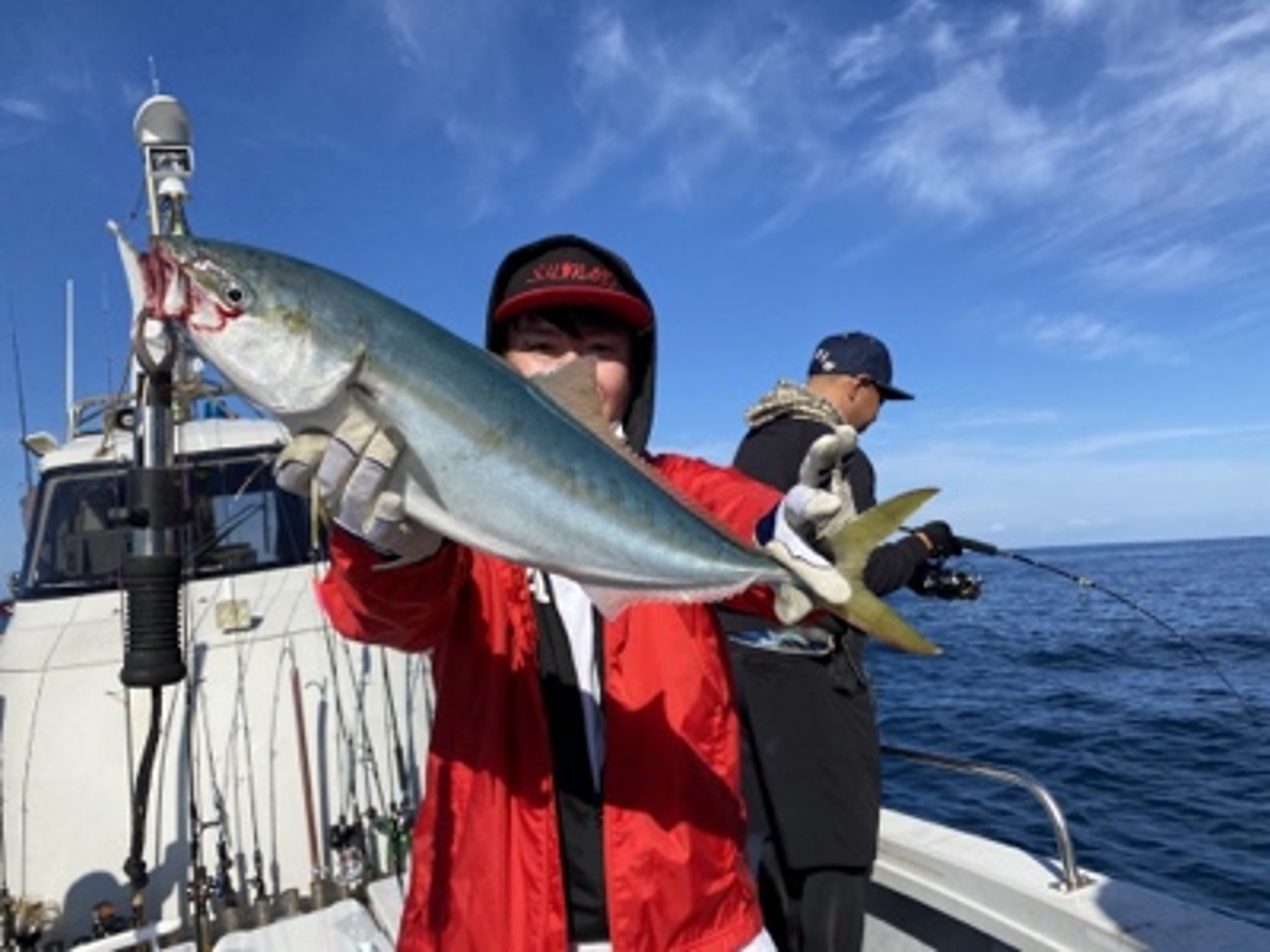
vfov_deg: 53.1
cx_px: 635
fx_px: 954
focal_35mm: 26
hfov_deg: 67.3
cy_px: 476
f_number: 1.8
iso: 32
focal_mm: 4.25
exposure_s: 1/3984
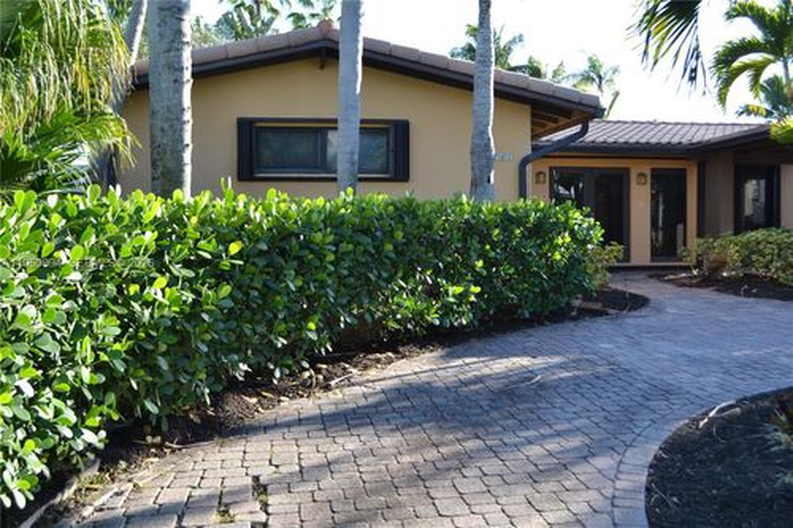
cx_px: 396
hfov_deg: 49.6
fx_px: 859
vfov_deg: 34.2
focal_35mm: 39
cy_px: 264
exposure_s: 1/80
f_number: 6.3
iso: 100
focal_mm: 26
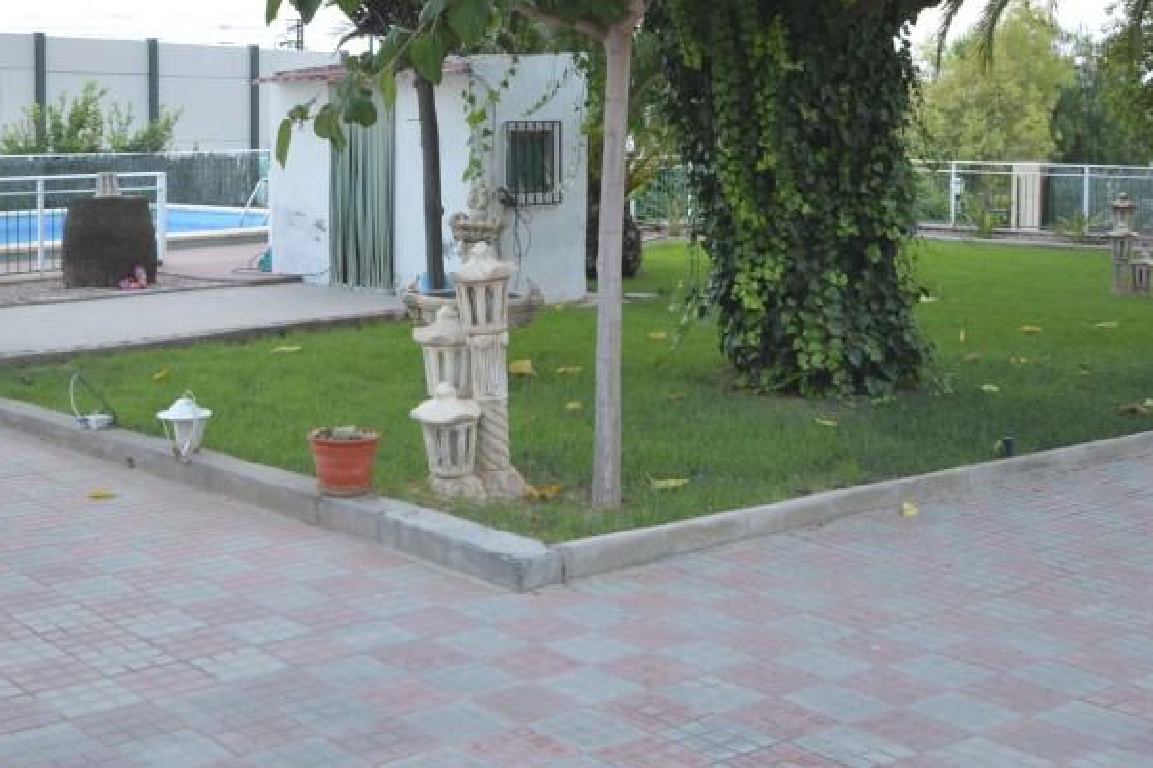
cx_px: 408
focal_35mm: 51
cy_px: 158
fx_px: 1633
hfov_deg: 38.6
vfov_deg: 26.0
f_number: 5.6
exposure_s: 1/60
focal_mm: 20
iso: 500
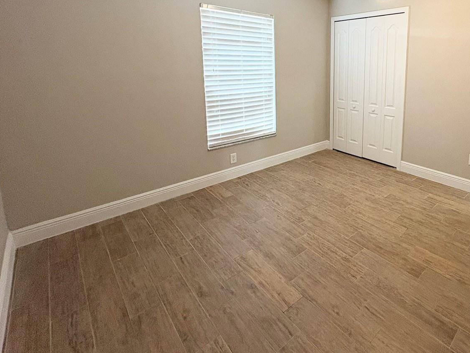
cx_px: 334
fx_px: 272
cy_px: 103
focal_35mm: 20
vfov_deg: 63.4
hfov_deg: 77.5
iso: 320
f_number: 2.2
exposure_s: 1/60
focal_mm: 2.22
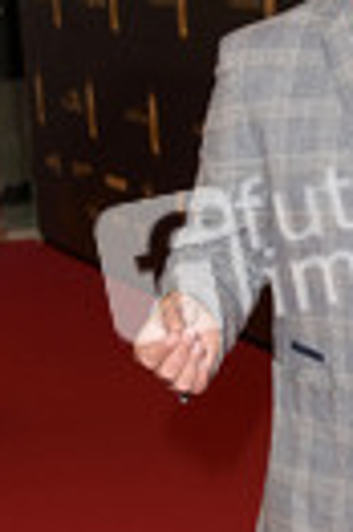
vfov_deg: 21.1
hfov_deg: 13.9
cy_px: 451
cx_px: 422
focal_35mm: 95
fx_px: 1401
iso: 1250
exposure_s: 1/200
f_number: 5
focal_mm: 31
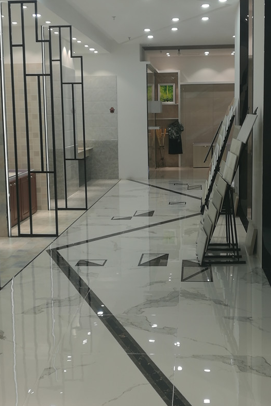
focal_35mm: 57
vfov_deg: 35.0
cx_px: 144
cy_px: 201
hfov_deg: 23.8
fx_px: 643
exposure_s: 1/50
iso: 64
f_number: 2
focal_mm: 4.04
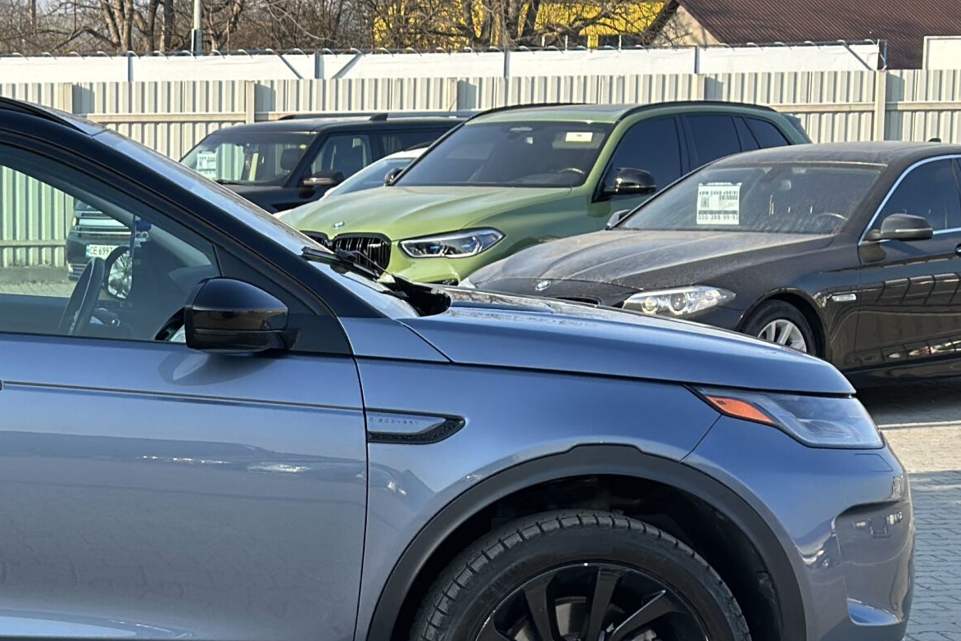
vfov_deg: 12.5
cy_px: 542
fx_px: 2909
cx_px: -75
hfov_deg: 18.1
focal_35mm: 109
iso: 80
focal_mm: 6.86
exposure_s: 1/1376
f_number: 1.78
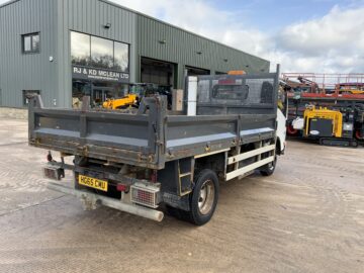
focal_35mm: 29
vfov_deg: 48.2
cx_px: 182
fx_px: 305
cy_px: 136
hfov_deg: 61.7
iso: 16
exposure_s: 1/277
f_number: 1.8
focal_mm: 3
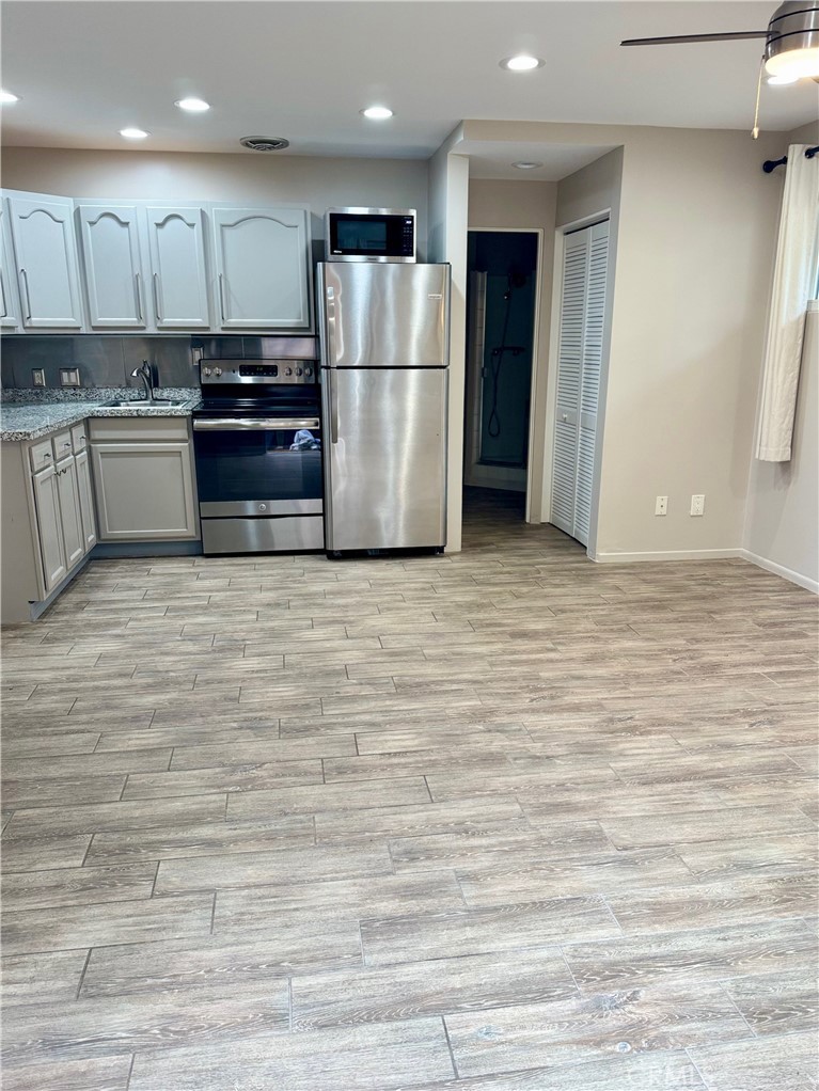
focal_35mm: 24
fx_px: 757
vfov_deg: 71.6
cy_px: 546
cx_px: 410
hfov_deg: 56.8
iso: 160
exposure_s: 1/120
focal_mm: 6.86
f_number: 1.78
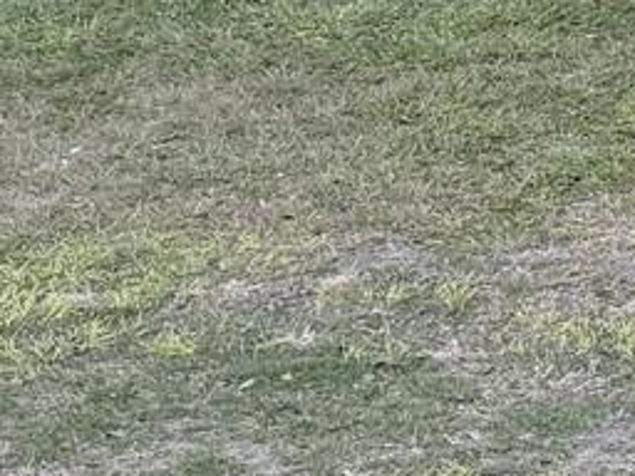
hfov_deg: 11.8
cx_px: 1265
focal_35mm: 150
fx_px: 2752
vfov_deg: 8.6
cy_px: -855
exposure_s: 1/121
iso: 160
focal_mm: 6.76
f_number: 1.78
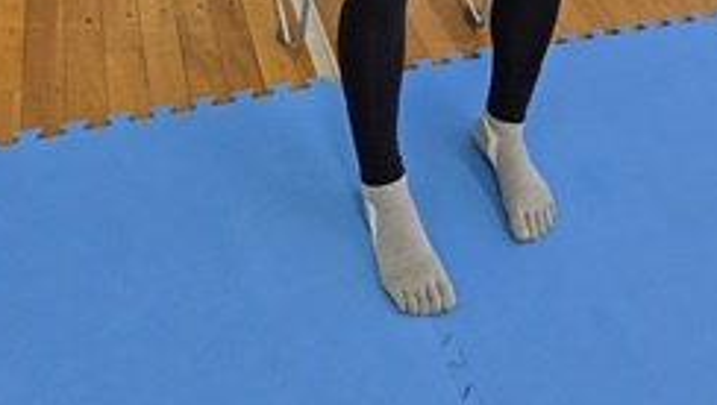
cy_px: -153
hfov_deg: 49.2
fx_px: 781
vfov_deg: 24.5
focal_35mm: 41
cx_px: 403
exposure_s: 1/100
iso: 25
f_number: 1.8
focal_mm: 5.4
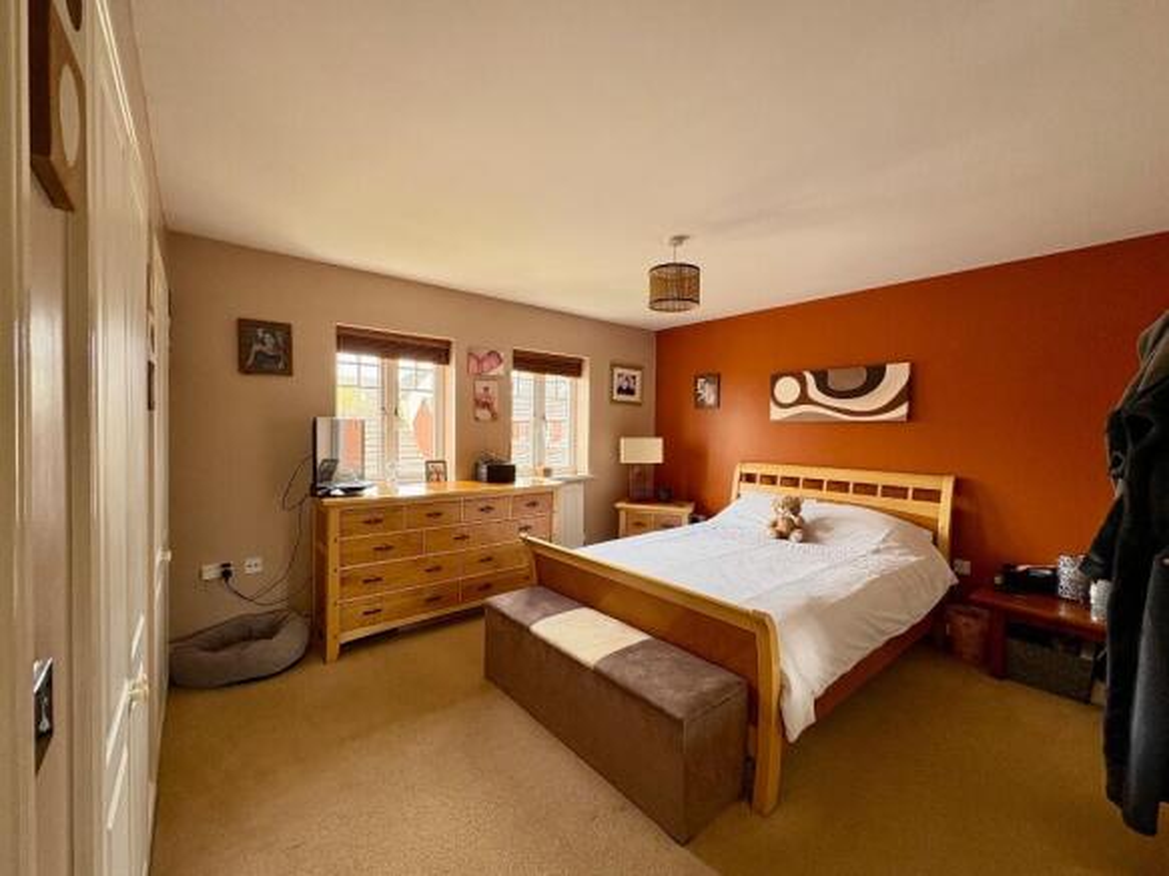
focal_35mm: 14
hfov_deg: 102.1
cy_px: 438
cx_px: 584
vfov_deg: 85.7
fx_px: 473
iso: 250
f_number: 2.2
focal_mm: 2.22
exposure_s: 1/79
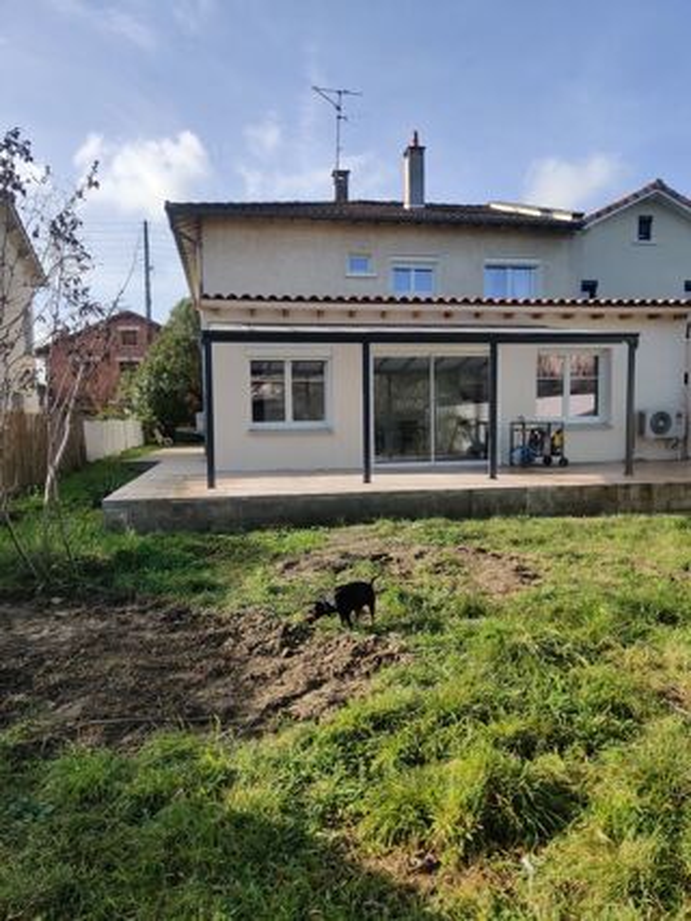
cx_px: 346
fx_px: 719
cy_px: 460
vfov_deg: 65.3
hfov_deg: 51.3
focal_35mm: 27
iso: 125
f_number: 1.65
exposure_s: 1/2329
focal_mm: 4.75
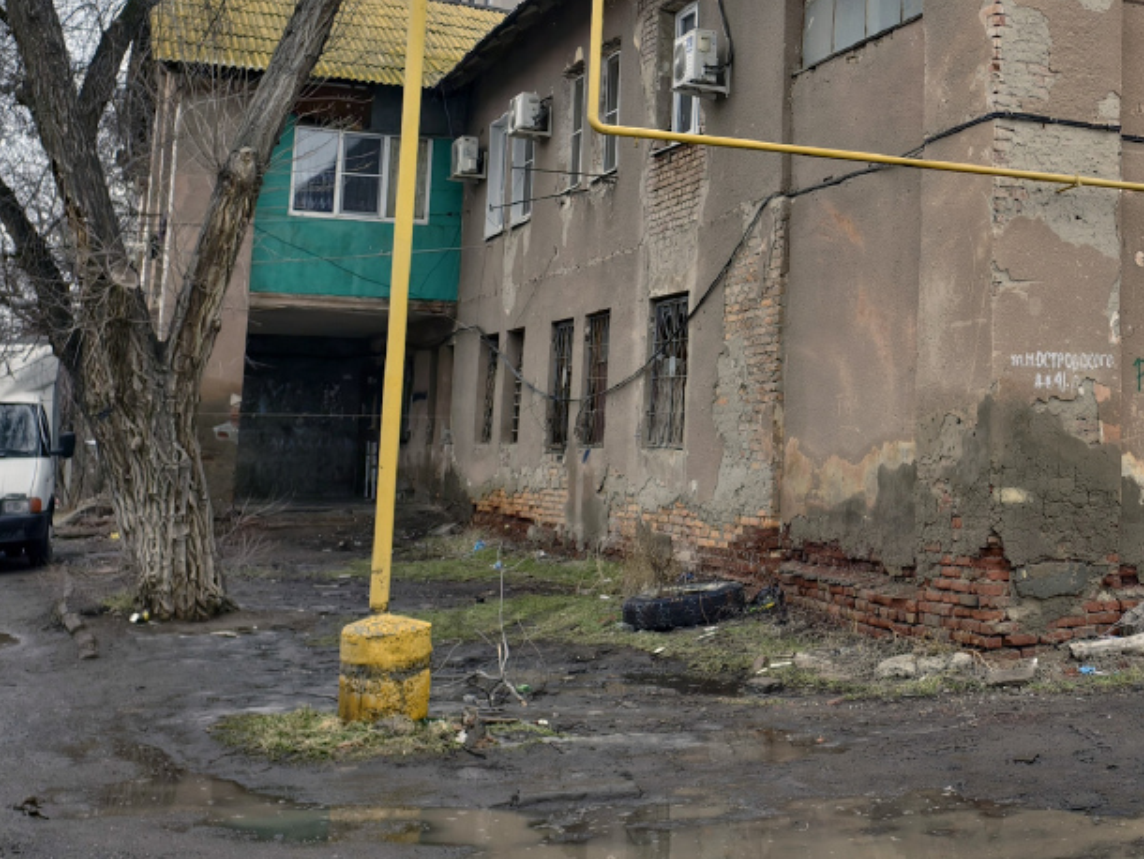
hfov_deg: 36.3
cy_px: 177
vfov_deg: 29.1
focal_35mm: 49
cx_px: 1043
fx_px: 1620
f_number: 1.57
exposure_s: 1/1058
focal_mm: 6.54
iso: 72
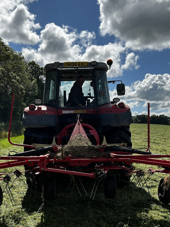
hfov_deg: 36.0
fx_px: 262
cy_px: 144
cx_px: 80
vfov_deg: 46.3
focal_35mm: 40
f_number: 1.5
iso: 50
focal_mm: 5.7
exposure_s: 1/5882
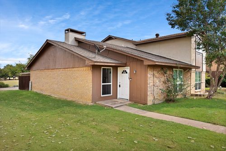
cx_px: 113
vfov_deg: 53.2
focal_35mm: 24
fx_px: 151
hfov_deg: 73.7
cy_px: 76
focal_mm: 24
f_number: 9
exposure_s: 1/200
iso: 640
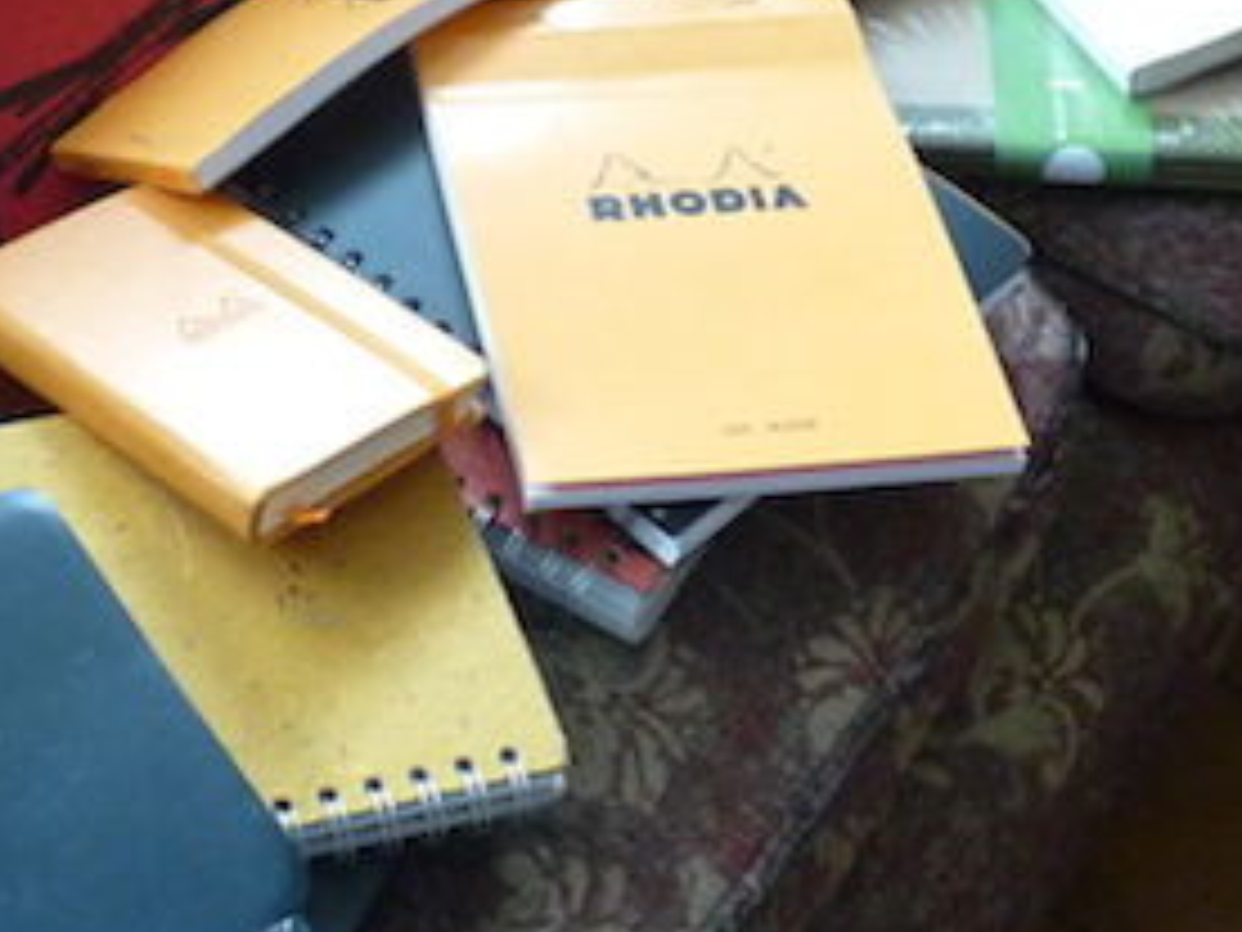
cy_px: 160
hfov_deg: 22.0
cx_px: 284
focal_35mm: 88
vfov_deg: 16.6
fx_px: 3157
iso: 400
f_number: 2.8
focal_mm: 4.8
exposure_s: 1/15
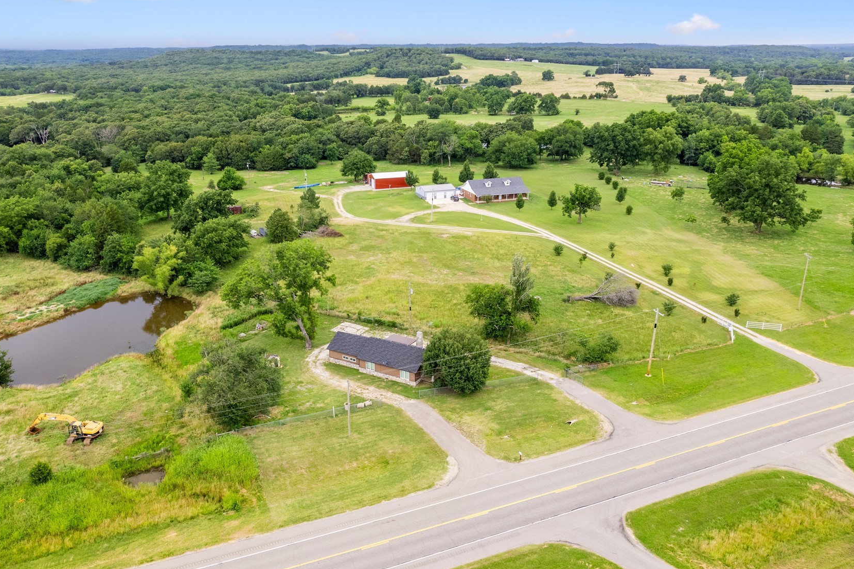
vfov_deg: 47.9
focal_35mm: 27
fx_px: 640
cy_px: 294
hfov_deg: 67.3
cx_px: 402
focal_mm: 8.38
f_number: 2.8
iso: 100
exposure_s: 1/50
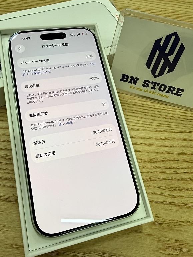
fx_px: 208
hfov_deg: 49.7
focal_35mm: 28
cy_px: 132
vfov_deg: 63.4
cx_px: 86
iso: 50
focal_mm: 2.22
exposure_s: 1/120
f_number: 2.2
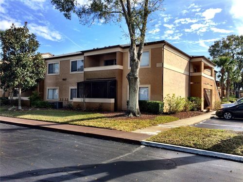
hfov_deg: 61.7
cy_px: 91
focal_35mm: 29
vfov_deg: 48.2
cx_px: 122
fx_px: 204
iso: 32
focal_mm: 4.15
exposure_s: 1/1208
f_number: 2.2
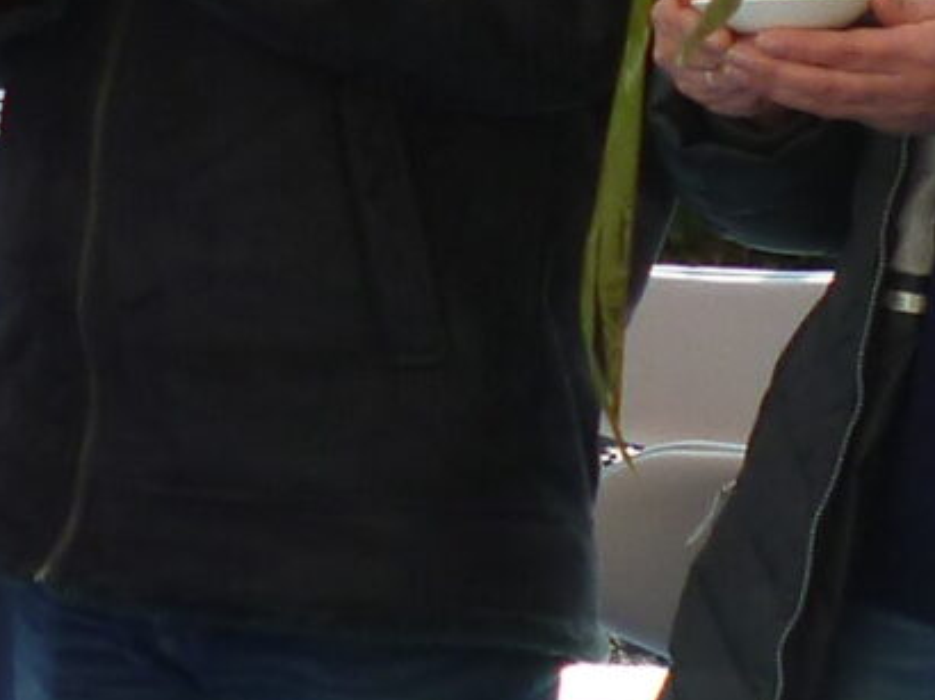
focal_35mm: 200
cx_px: -778
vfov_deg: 7.4
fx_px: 5399
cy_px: 132
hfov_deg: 9.4
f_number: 2.9
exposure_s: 1/320
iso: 100
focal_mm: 5.7
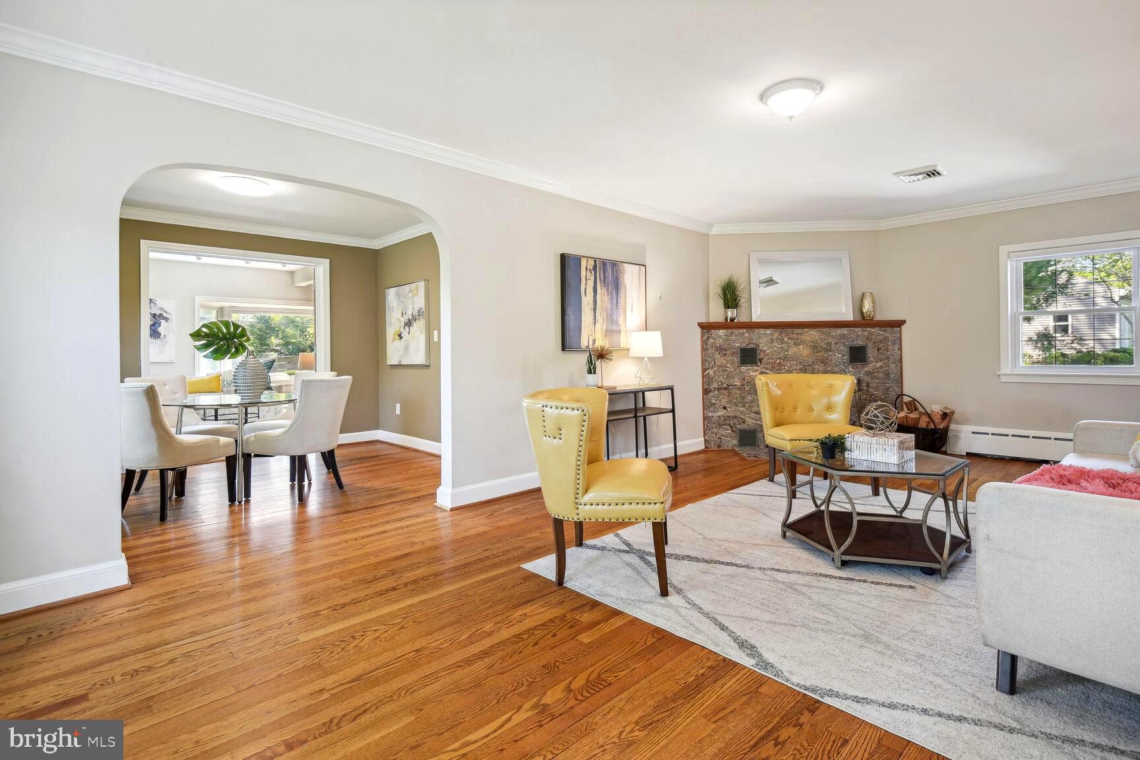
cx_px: 570
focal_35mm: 17
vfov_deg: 70.4
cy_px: 380
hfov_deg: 93.3
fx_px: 538
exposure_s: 1/10
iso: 400
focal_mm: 17
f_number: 8
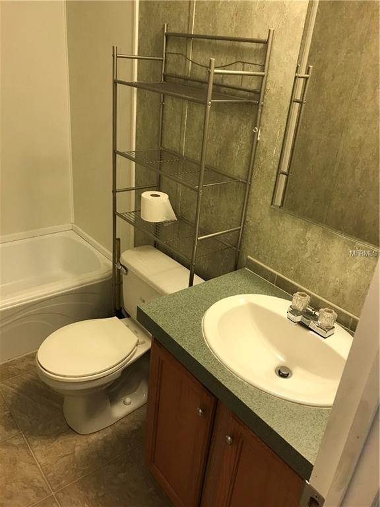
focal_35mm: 28
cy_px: 254
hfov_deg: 49.7
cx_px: 190
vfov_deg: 63.4
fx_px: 410
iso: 40
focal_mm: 3.99
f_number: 1.8
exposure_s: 1/17
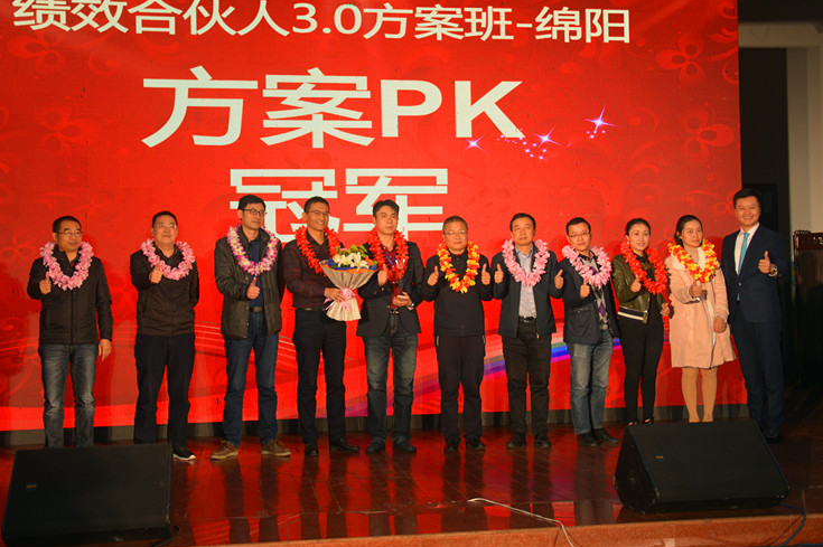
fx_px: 1119
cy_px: 251
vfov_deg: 27.5
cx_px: 412
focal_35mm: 49
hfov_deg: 40.4
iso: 250
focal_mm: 30
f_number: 4.2
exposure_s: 1/30
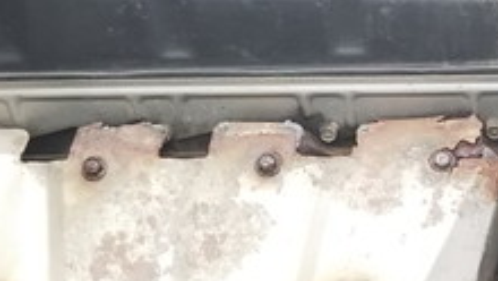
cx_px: 532
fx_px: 1255
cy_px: 179
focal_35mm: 95
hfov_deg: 21.4
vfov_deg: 12.7
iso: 50
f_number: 2.2
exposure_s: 1/40
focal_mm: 4
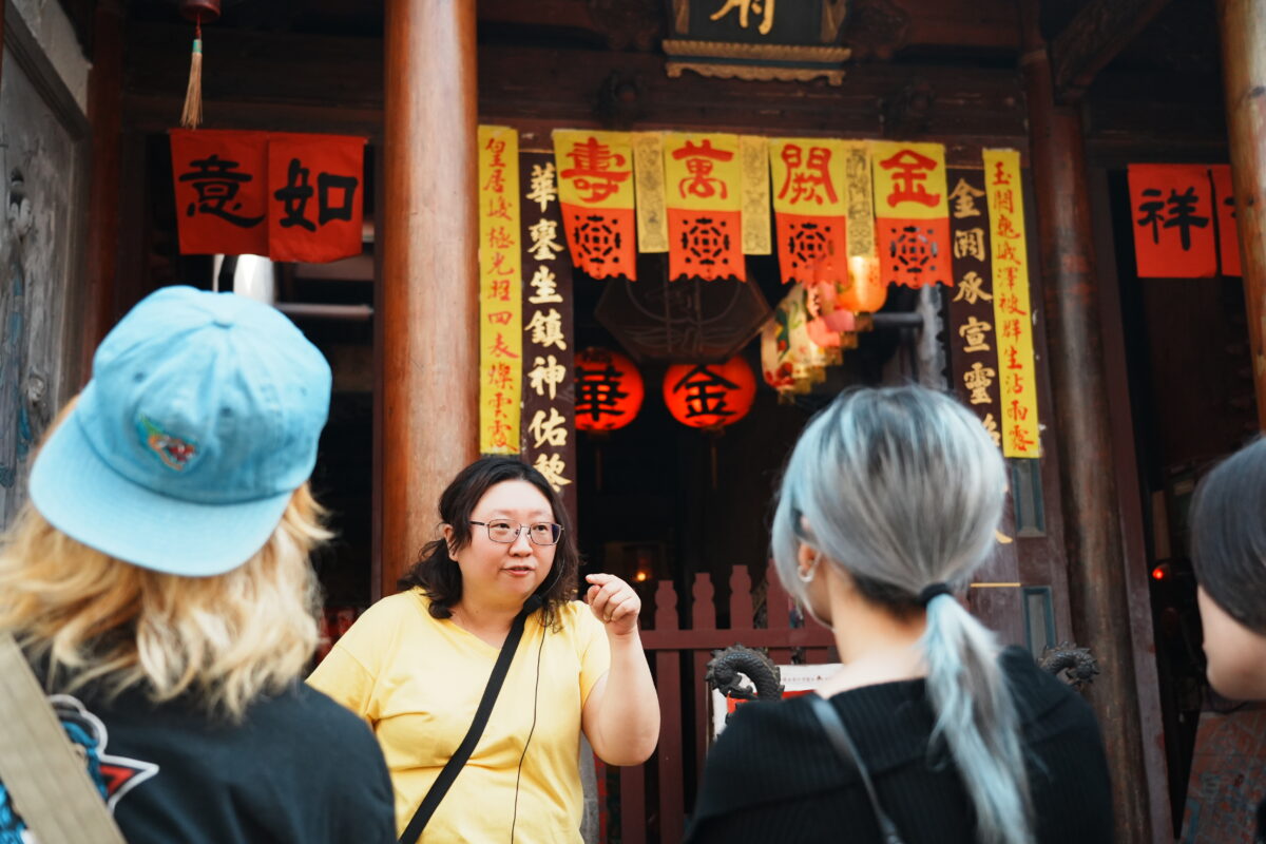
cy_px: 422
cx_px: 633
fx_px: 1371
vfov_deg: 34.2
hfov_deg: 49.6
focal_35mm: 39
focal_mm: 39
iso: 1250
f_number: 4
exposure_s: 1/1000
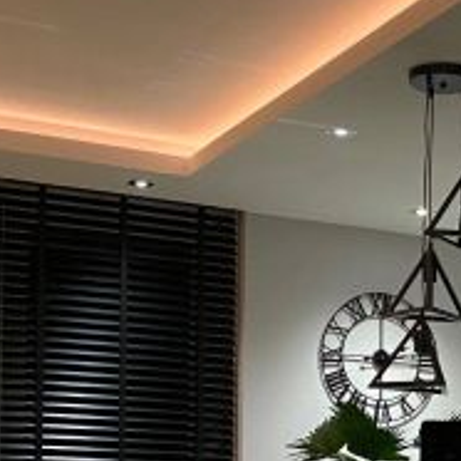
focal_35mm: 88
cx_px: 502
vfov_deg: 18.8
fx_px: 1326
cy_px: 529
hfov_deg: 19.0
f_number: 1.8
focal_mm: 4.25
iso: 800
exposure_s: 1/27
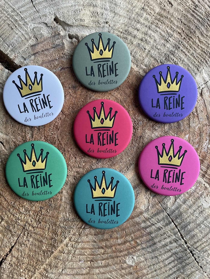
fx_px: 210
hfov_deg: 53.1
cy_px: 140
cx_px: 105
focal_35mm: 26
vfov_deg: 67.3
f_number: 1.6
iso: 160
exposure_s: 1/60
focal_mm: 4.2
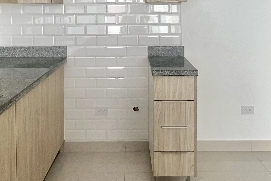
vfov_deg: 34.5
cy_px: 13
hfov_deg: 53.1
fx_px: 271
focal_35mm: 36
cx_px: 127
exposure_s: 1/99
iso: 125
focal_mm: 1.57
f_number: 1.8
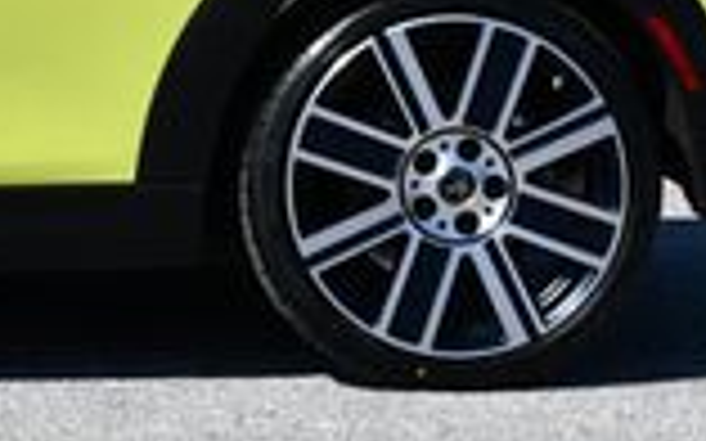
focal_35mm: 250
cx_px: -459
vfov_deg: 5.2
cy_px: -387
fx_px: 4808
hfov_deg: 8.2
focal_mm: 30
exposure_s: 1/320
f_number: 9
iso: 100
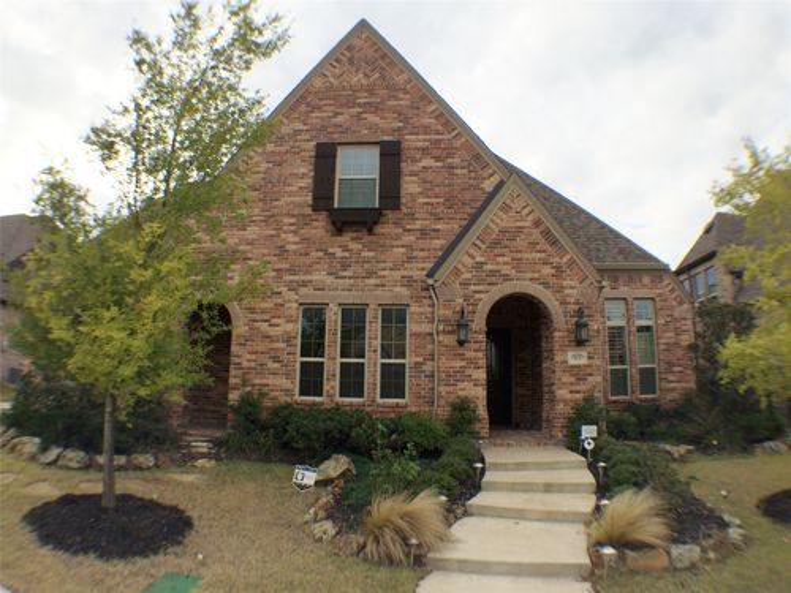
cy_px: 296
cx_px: 396
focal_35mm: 29
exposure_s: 1/1244
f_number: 2.2
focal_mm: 4.15
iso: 32
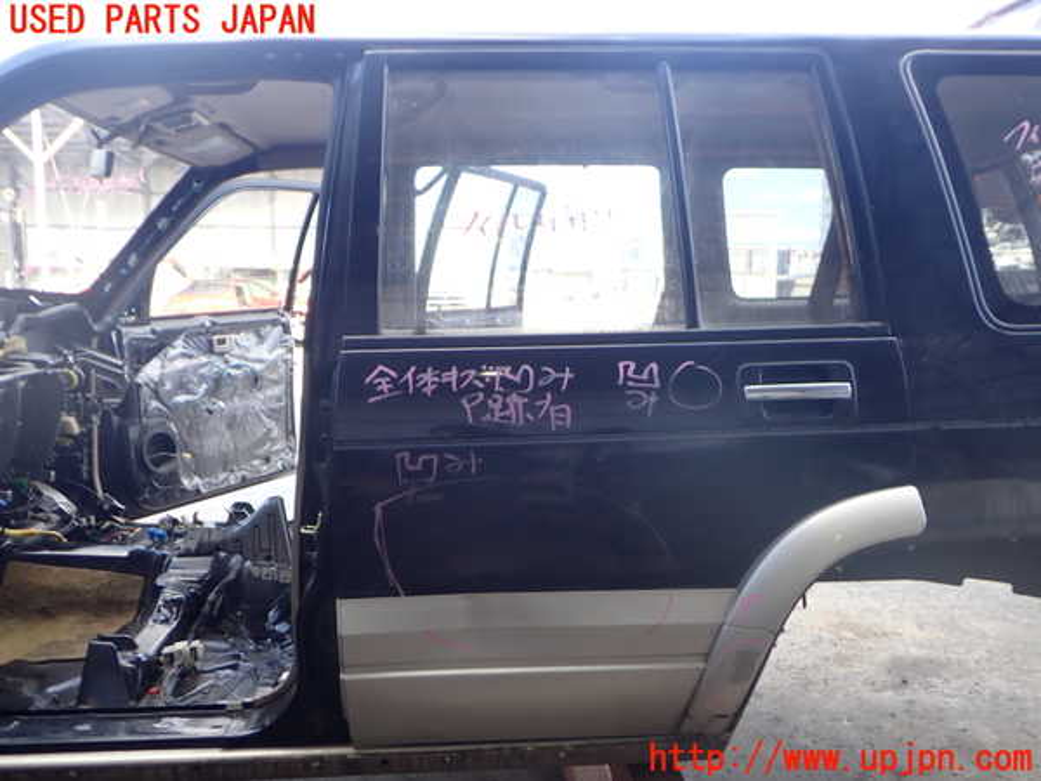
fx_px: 902
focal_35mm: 30
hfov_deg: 60.0
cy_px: 390
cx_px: 520
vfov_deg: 46.8
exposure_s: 1/125
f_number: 2.3
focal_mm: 5.4
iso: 125
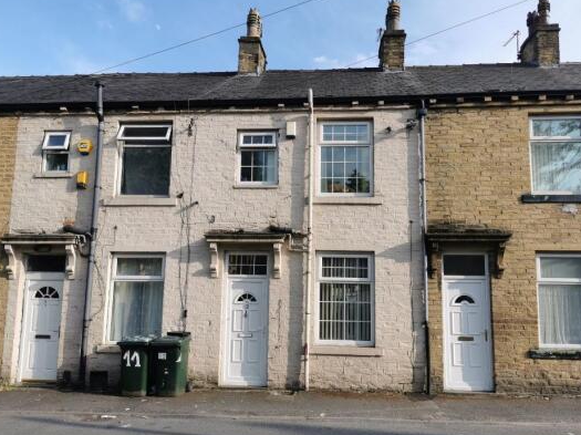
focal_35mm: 30
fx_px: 503
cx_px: 308
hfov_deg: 60.0
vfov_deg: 46.7
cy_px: 227
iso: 50
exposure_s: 1/2053
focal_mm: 5.56
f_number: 1.6
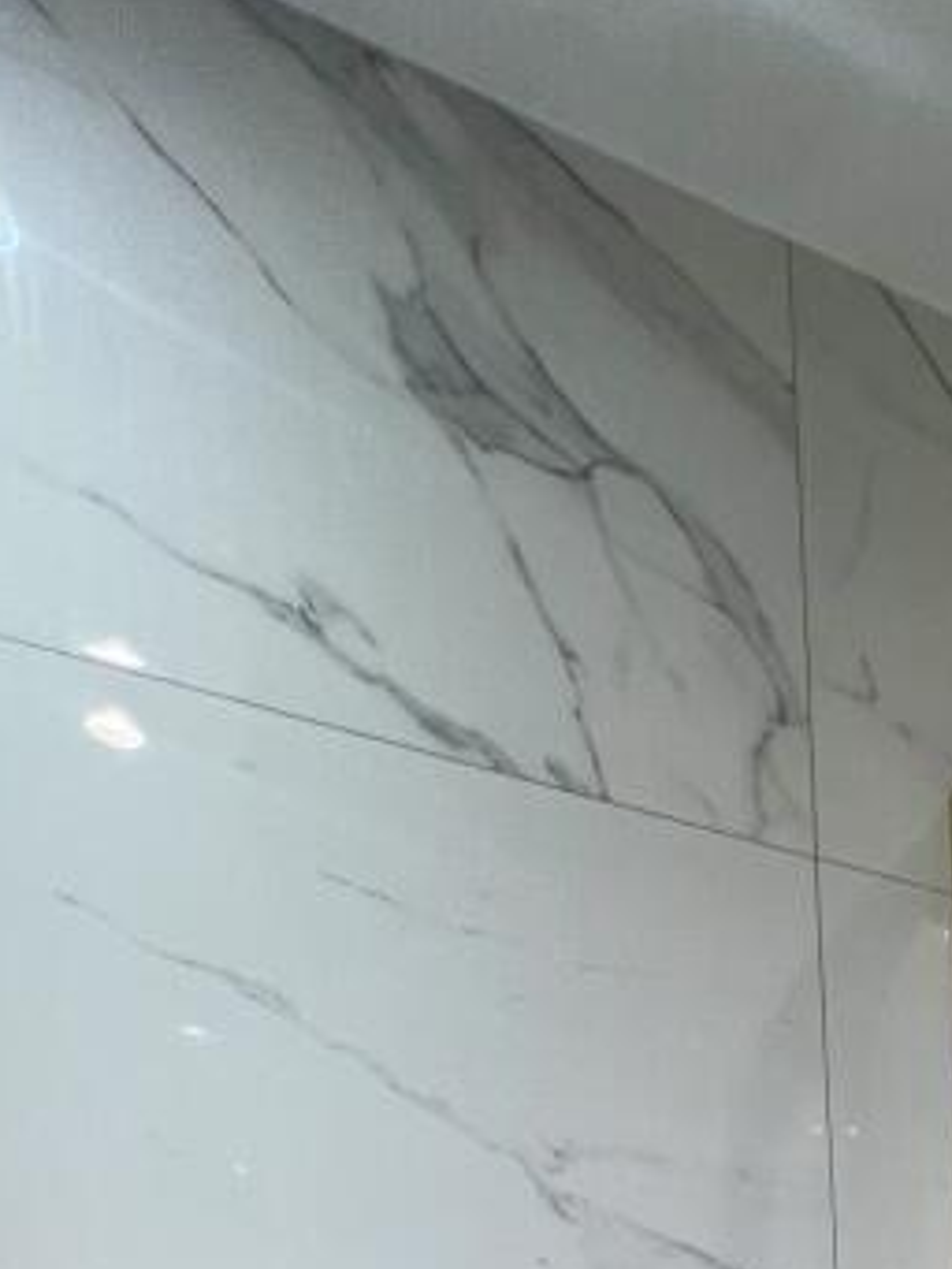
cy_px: 1883
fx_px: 1429
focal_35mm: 39
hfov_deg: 28.2
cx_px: 1328
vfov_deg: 29.5
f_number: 1.8
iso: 64
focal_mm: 1.57
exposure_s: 1/99
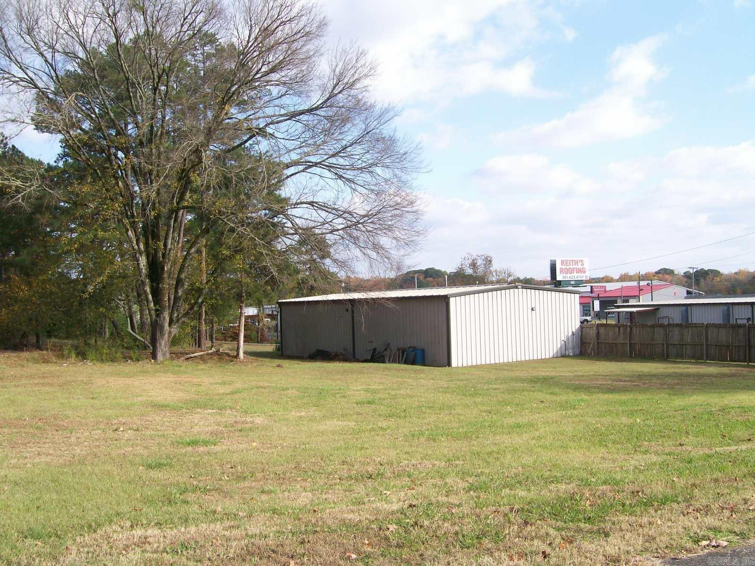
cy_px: 283
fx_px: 785
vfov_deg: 39.7
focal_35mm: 36
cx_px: 378
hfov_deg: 51.4
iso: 80
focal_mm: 6
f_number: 4.8
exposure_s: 1/333
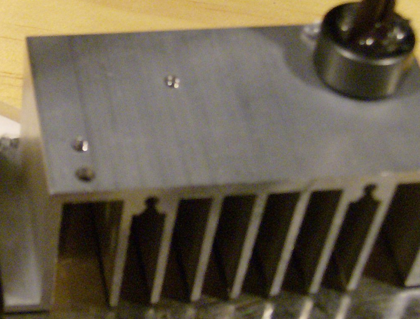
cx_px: -39
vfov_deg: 14.8
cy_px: 166
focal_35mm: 101
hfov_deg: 18.6
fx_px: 1231
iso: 200
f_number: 2.8
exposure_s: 1/46
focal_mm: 6
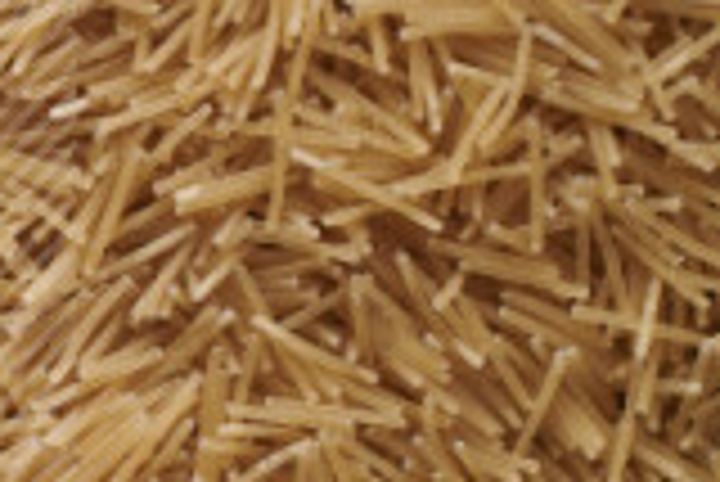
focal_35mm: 250
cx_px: -1048
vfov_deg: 5.5
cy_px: 541
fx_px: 5004
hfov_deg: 7.6
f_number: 8
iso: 160
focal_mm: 50
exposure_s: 1/100
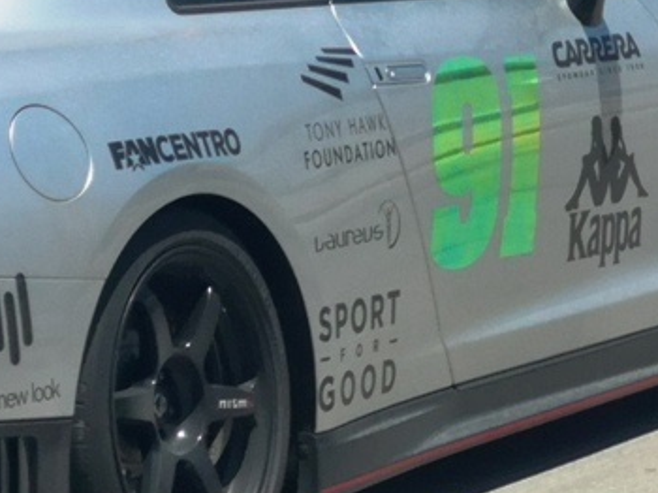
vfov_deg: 6.3
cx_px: 34
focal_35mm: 237
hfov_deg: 8.3
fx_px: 4502
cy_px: 92
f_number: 2.4
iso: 50
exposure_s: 1/2976
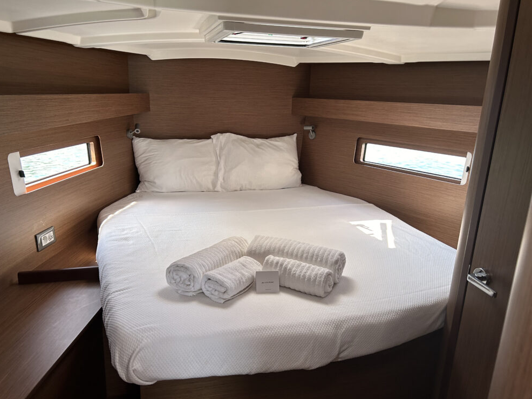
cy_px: 204
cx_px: 257
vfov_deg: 51.4
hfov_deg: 65.3
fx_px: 415
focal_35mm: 27
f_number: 1.5
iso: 80
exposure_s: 1/121
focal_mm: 5.7
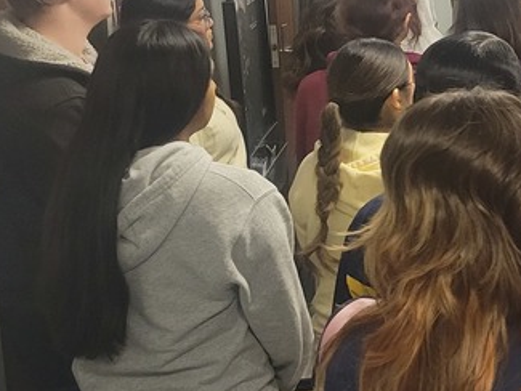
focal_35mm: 82
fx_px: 1235
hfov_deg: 20.5
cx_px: 776
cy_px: 72
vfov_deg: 17.8
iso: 320
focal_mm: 5.4
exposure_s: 1/120
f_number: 1.8
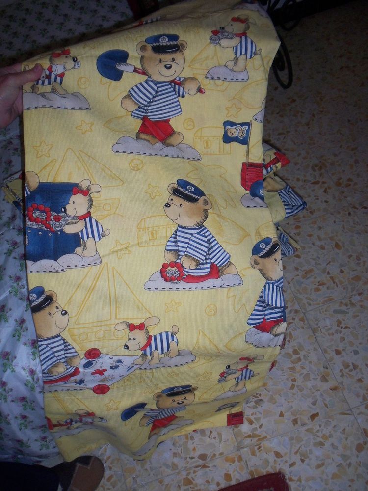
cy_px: 246
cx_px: 184
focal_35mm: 38
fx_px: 539
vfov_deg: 49.0
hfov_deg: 37.7
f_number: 3.5
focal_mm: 6.3
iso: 200
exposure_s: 1/60
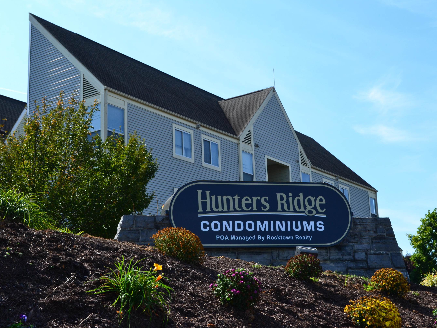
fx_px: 726
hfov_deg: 33.4
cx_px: 245
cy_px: 165
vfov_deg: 25.4
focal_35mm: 58
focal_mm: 35
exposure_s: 1/400
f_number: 11
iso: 400
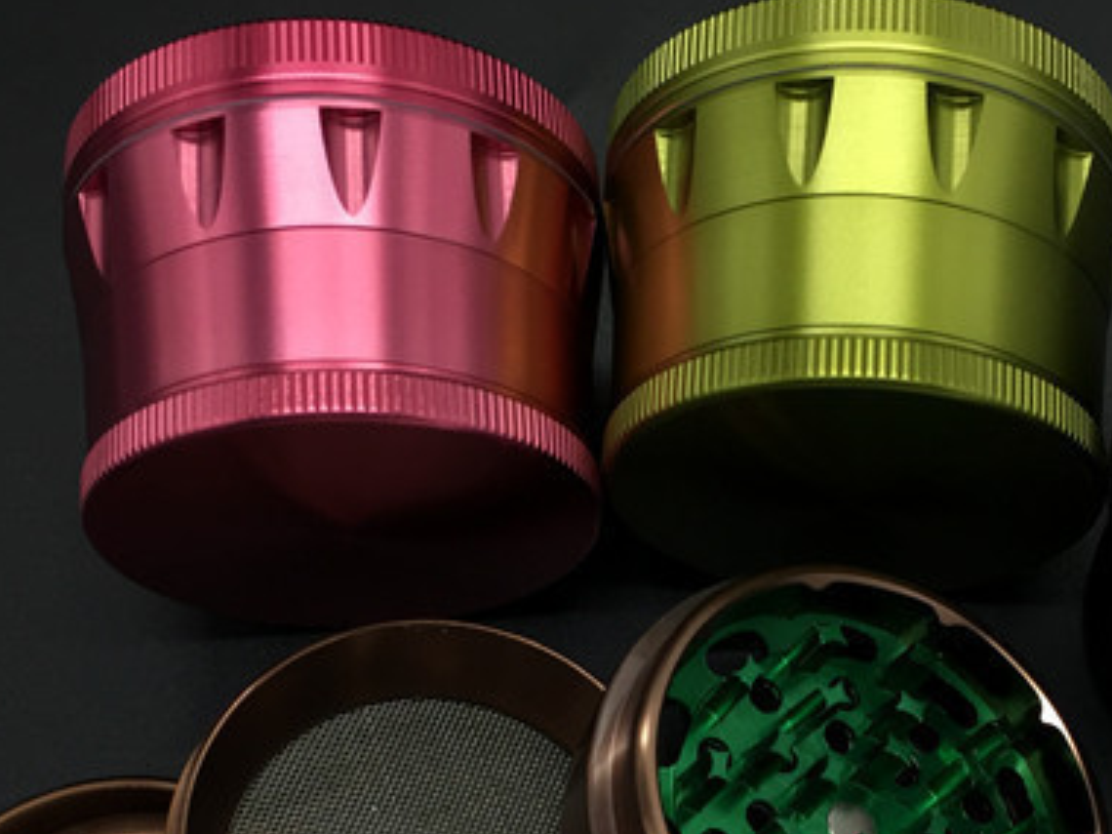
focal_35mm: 61
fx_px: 1960
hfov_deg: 31.4
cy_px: 749
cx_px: 755
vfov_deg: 23.4
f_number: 2.2
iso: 50
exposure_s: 1/100
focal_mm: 4.15
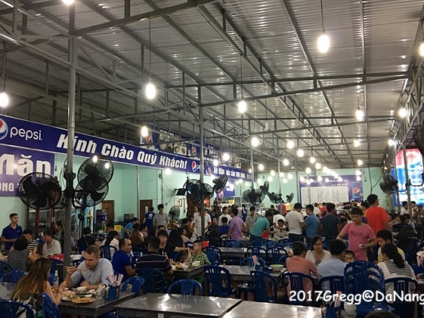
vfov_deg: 45.4
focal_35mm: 31
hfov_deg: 58.3
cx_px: 221
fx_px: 380
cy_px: 150
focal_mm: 4.15
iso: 64
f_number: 2.2
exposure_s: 1/17
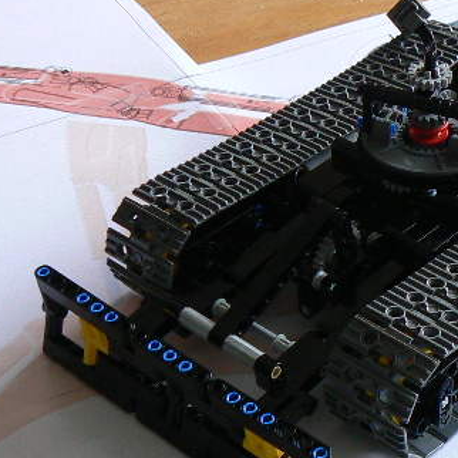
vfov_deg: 20.1
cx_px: 368
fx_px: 1287
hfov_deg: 20.0
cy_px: 310
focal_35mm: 86
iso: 100
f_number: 2.8
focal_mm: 6
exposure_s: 2.5
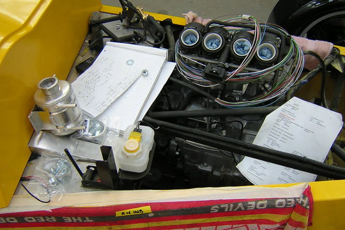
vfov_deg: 35.0
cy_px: 106
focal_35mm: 38
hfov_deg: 50.7
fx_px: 364
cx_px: 174
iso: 100
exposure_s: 1/75
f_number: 2.6
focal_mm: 4.7
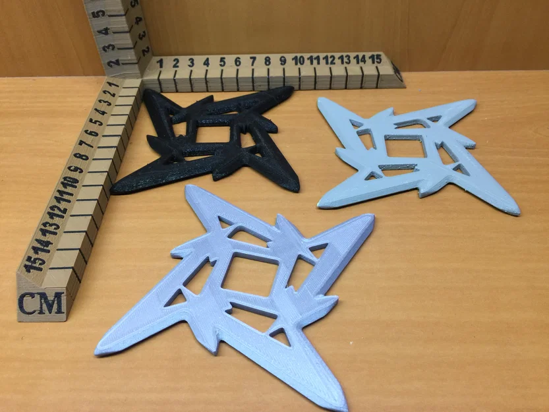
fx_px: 460
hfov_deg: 61.7
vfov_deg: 48.2
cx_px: 274
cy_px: 206
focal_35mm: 29
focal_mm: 4.15
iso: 50
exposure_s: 1/15
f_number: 2.2
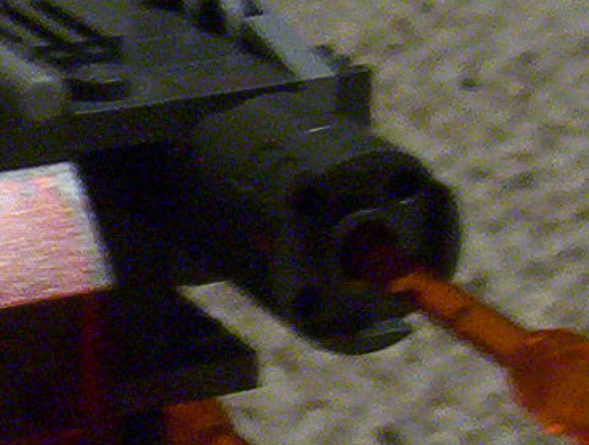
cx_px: -231
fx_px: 3242
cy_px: 404
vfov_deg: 7.8
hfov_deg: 10.1
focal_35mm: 190
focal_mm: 5.77
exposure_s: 1/8
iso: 200
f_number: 2.73
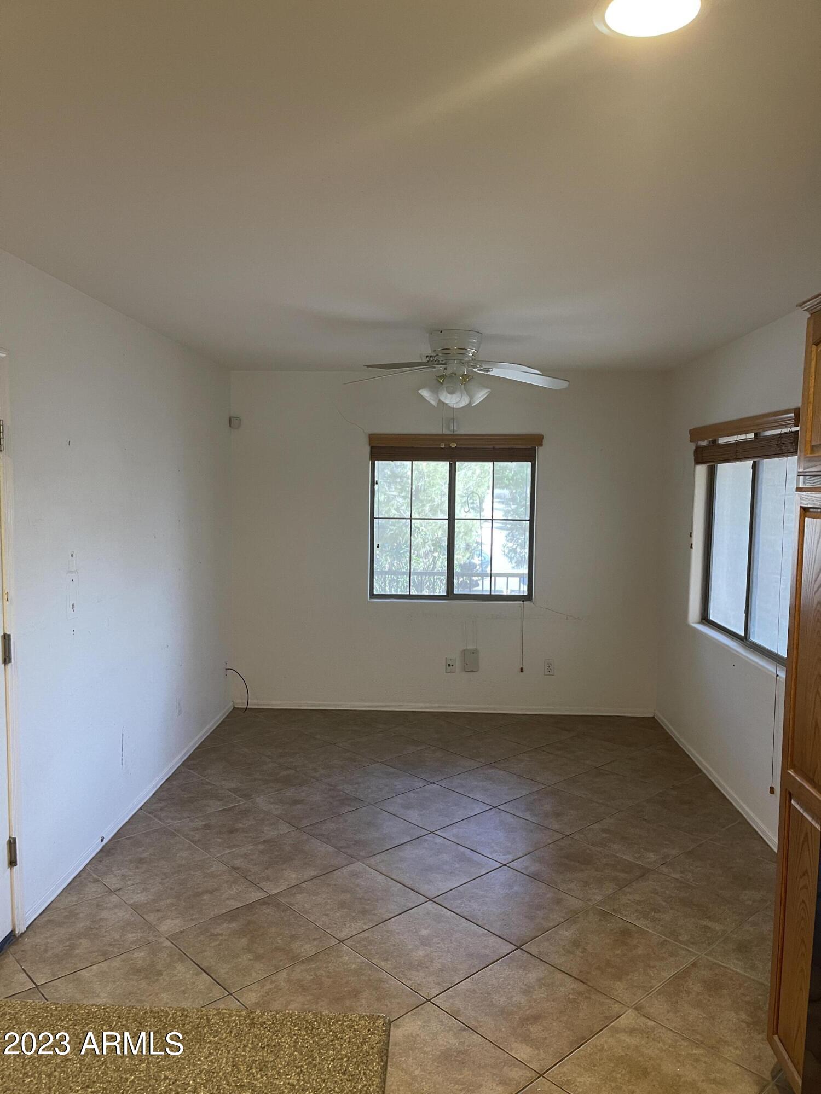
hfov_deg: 53.1
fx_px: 822
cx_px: 410
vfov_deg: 67.3
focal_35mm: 26
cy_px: 547
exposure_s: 1/60
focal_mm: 5.1
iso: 250
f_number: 1.6
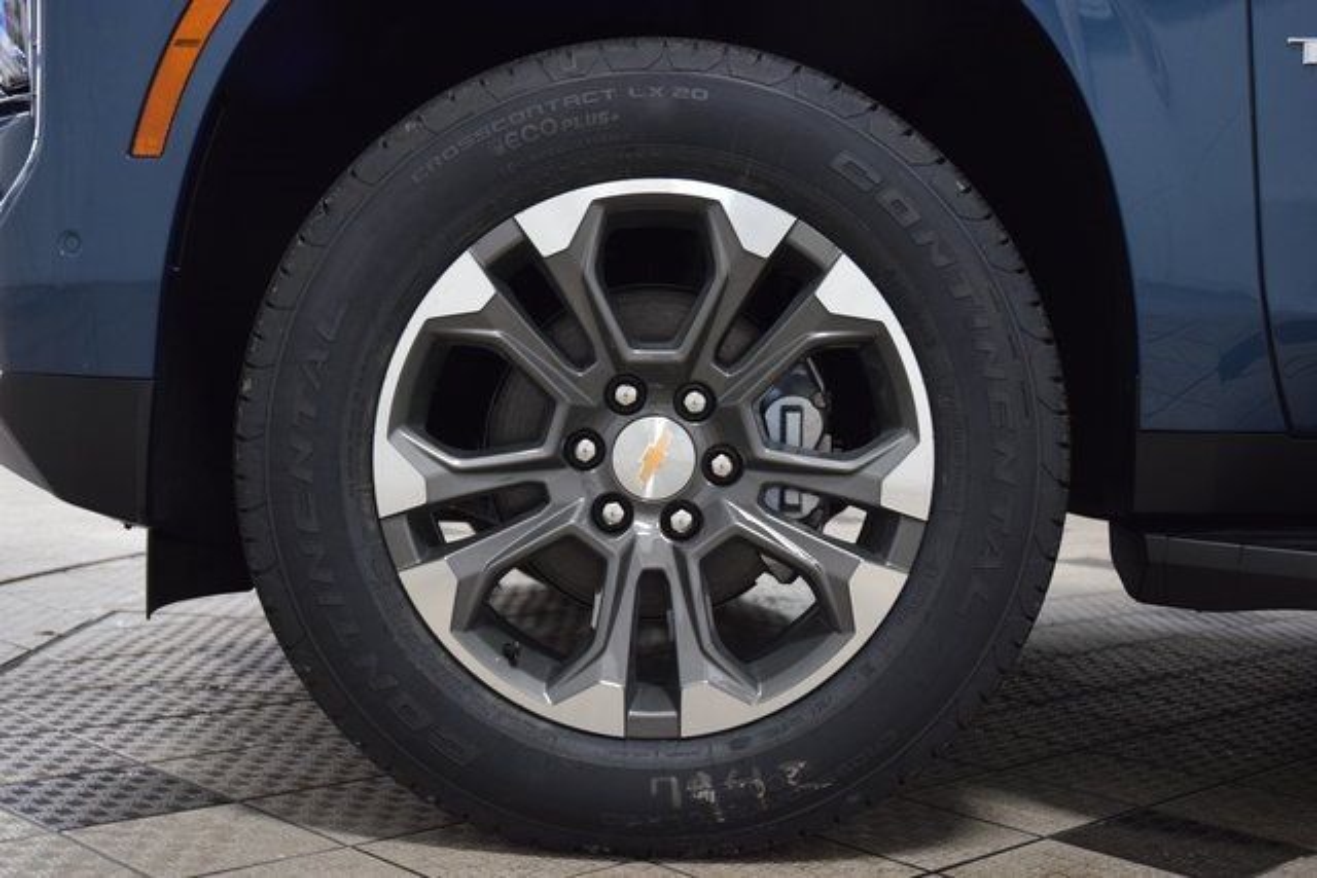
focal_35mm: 46
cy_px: 439
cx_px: 658
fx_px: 1701
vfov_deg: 29.0
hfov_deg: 42.3
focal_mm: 31
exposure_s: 1/60
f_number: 4
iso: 1600
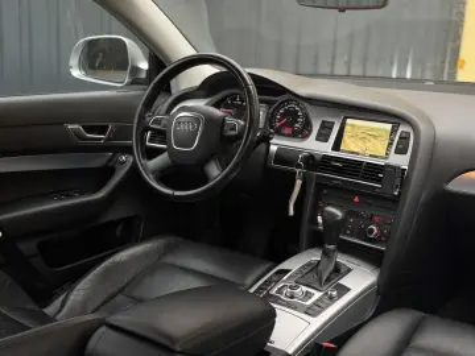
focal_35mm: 48
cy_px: 178
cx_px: 238
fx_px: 659
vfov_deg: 30.3
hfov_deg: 39.7
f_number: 1.78
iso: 100
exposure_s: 1/82
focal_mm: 6.76
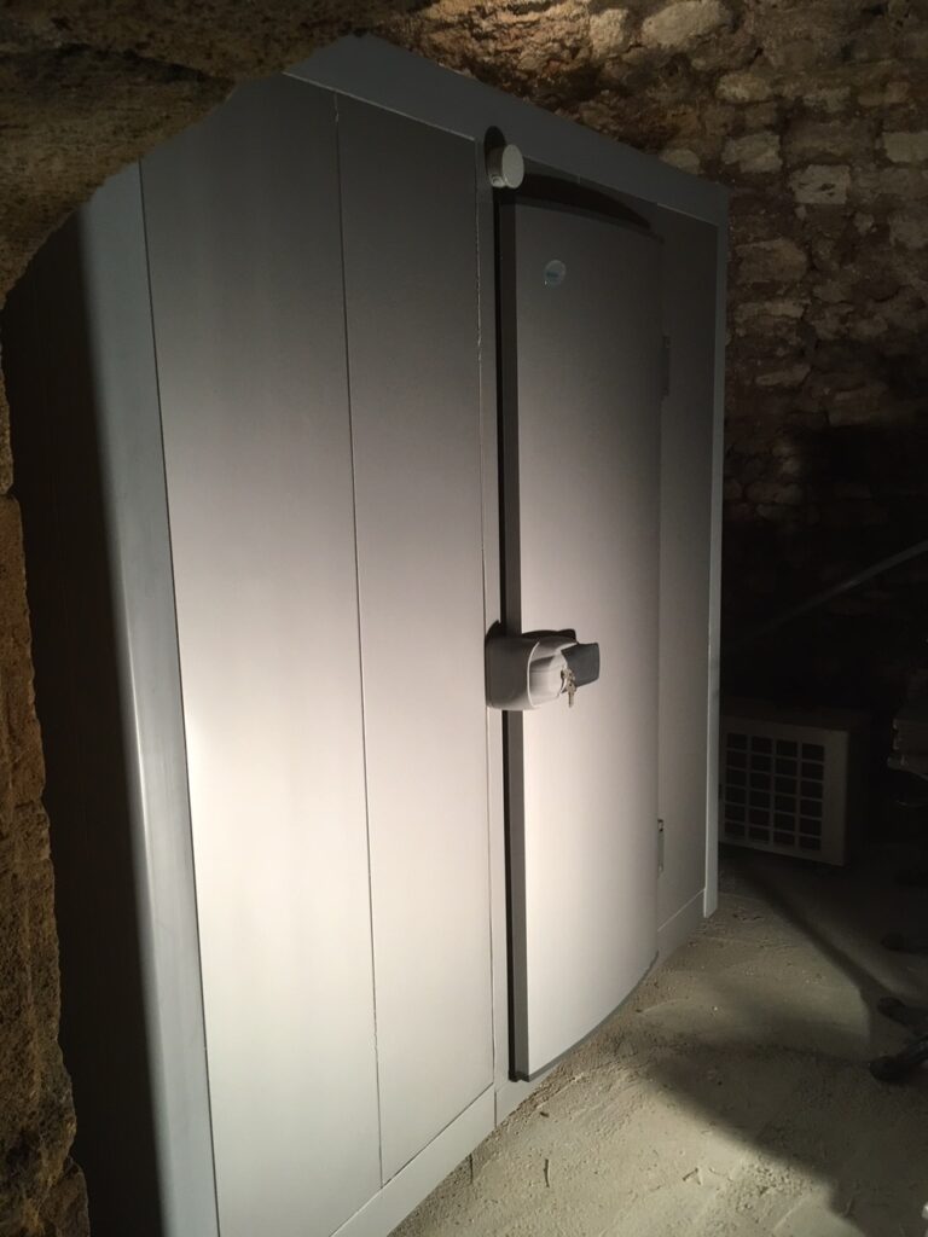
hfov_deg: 48.2
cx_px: 464
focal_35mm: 29
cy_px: 618
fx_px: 1037
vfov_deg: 61.7
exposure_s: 1/33
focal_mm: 4.15
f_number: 2.2
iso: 125
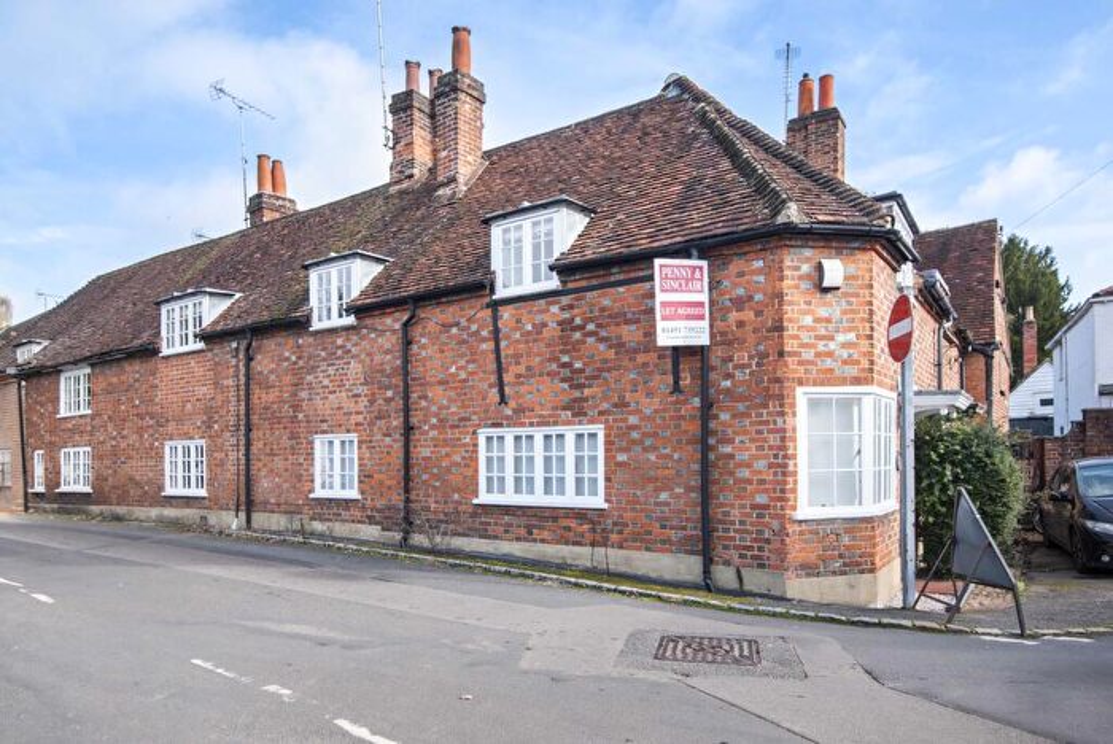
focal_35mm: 23
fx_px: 712
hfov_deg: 76.0
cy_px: 372
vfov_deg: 55.2
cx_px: 556
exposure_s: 1/200
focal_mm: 23
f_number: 8
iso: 250
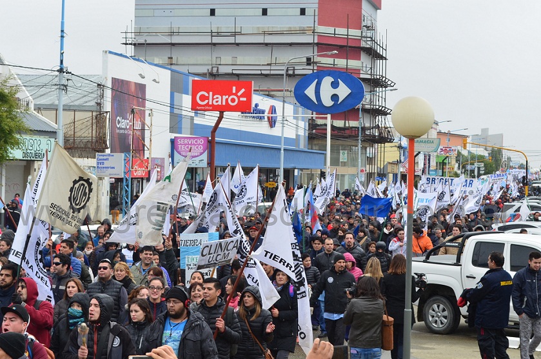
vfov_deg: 18.1
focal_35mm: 75
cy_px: 180
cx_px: 270
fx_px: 1125
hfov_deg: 27.0
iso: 400
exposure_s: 1/200
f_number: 10
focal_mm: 50
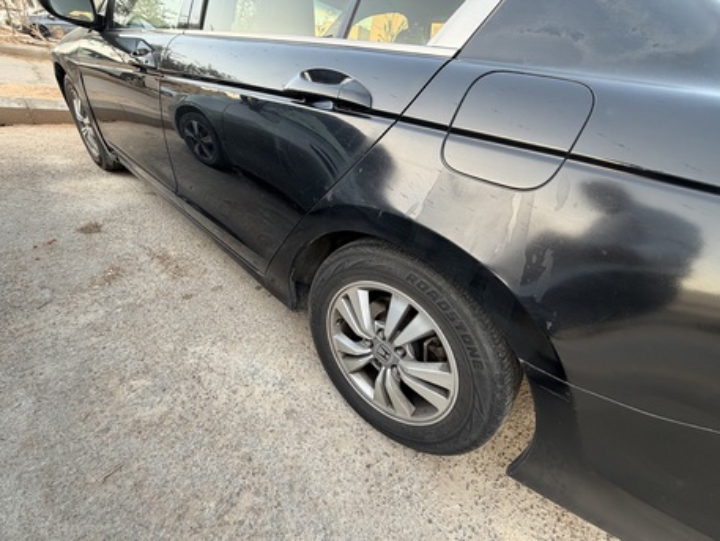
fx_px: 291
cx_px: 360
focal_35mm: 14
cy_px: 270
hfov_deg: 102.0
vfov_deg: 85.7
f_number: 2.2
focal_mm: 2.22
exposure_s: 1/121
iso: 160
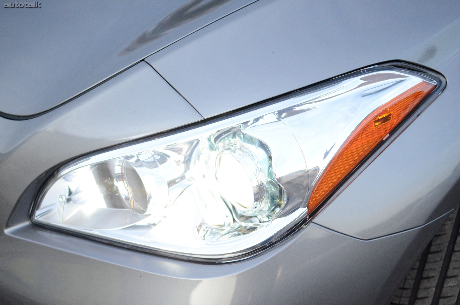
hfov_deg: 37.9
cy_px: 152
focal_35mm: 52
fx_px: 669
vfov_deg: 25.6
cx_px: 230
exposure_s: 1/8000
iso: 3200
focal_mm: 35
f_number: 1.8
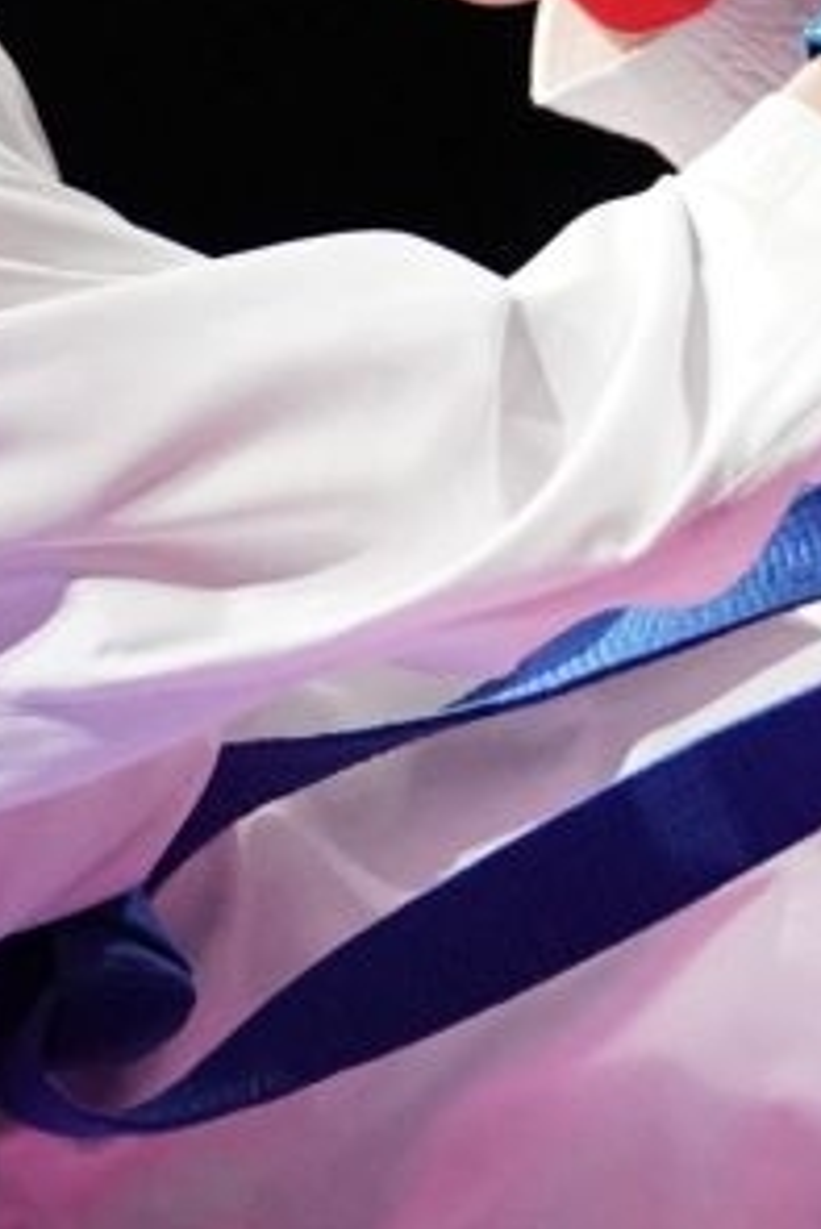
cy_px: 671
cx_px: 788
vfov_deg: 2.3
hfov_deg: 1.5
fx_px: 31262
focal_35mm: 915
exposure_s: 1/1000
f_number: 2.8
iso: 6400
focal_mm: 150
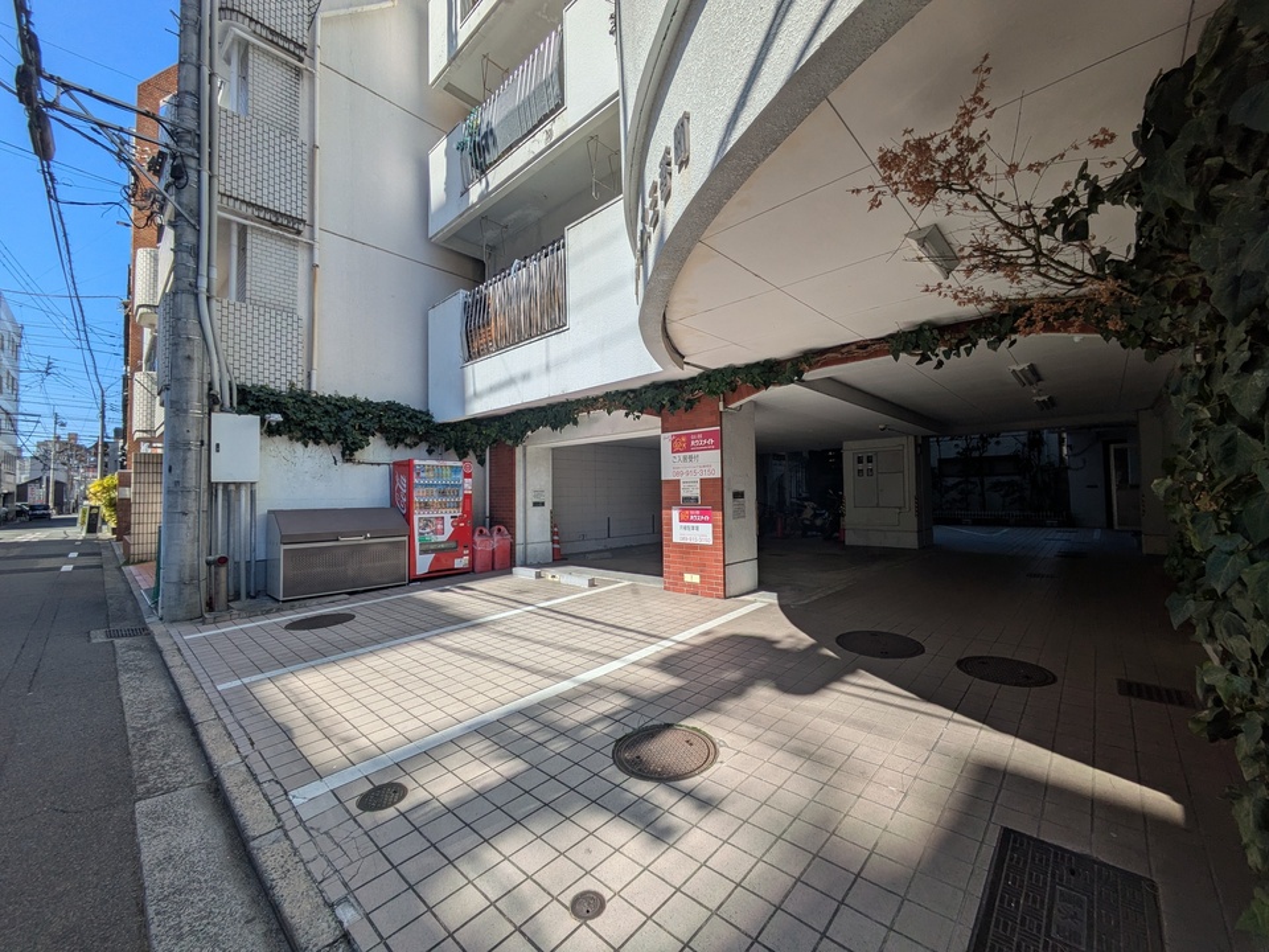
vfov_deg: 85.7
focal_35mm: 14
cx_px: 634
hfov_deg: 102.1
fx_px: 513
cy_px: 476
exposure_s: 1/1965
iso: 50
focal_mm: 1.83
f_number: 2.2
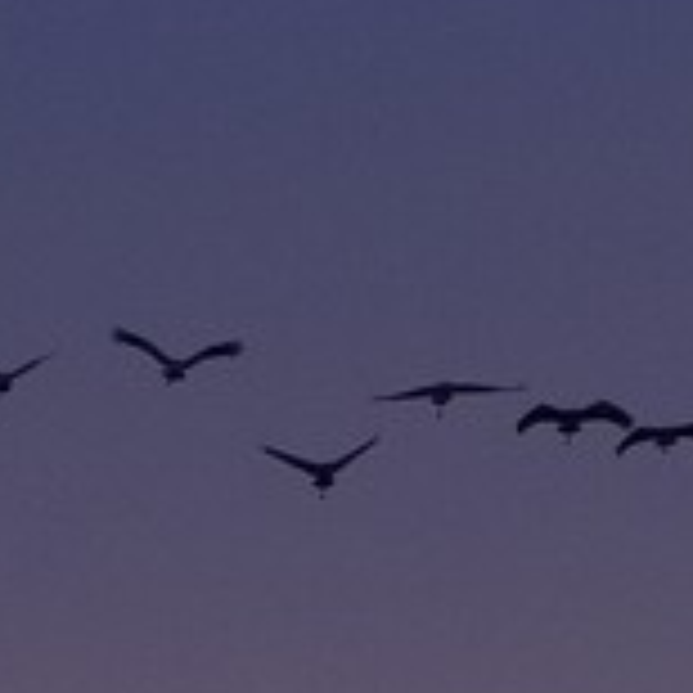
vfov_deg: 1.5
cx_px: -2290
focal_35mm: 1189
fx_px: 26930
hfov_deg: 1.5
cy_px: 1998
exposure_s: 1/160
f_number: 9
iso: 1600
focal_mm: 135
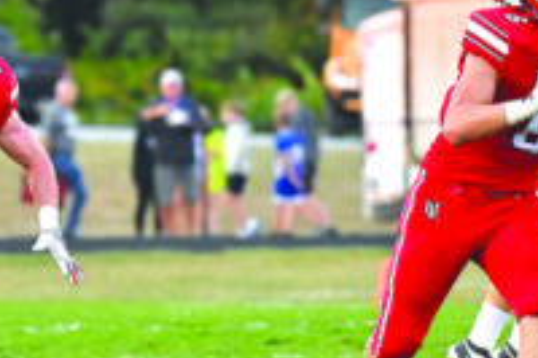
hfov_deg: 2.8
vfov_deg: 1.8
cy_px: 127
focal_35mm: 750
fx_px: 11199
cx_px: -27
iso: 1000
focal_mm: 200
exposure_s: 1/640
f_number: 4
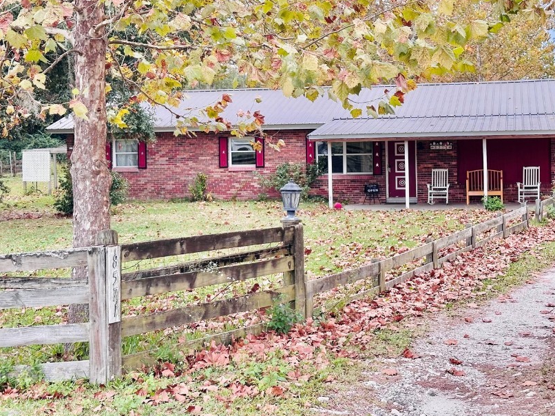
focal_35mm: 61
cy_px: 158
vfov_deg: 24.0
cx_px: 293
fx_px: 978
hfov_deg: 31.7
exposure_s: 1/335
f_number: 1.78
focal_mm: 6.86
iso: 64
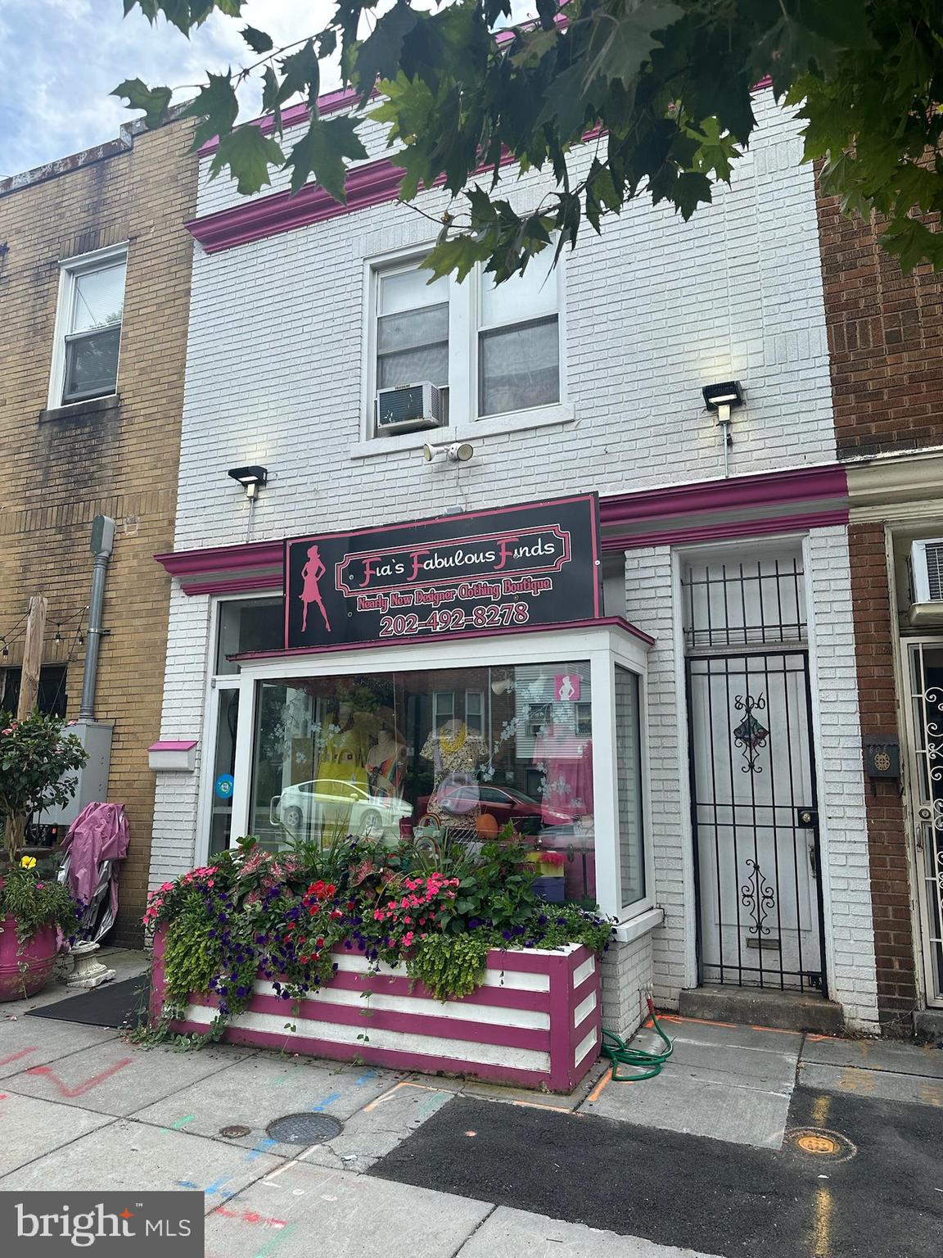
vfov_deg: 71.6
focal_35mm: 24
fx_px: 872
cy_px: 629
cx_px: 472
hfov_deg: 56.8
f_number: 1.78
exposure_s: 1/1916
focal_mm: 6.86
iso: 80
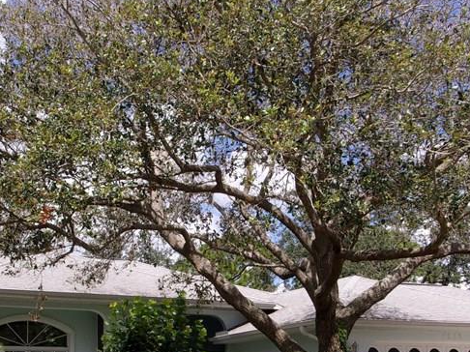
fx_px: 801
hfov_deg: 32.7
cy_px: 289
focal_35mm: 59
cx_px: 231
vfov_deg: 24.3
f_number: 10.8
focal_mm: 5.1
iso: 80
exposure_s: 1/90
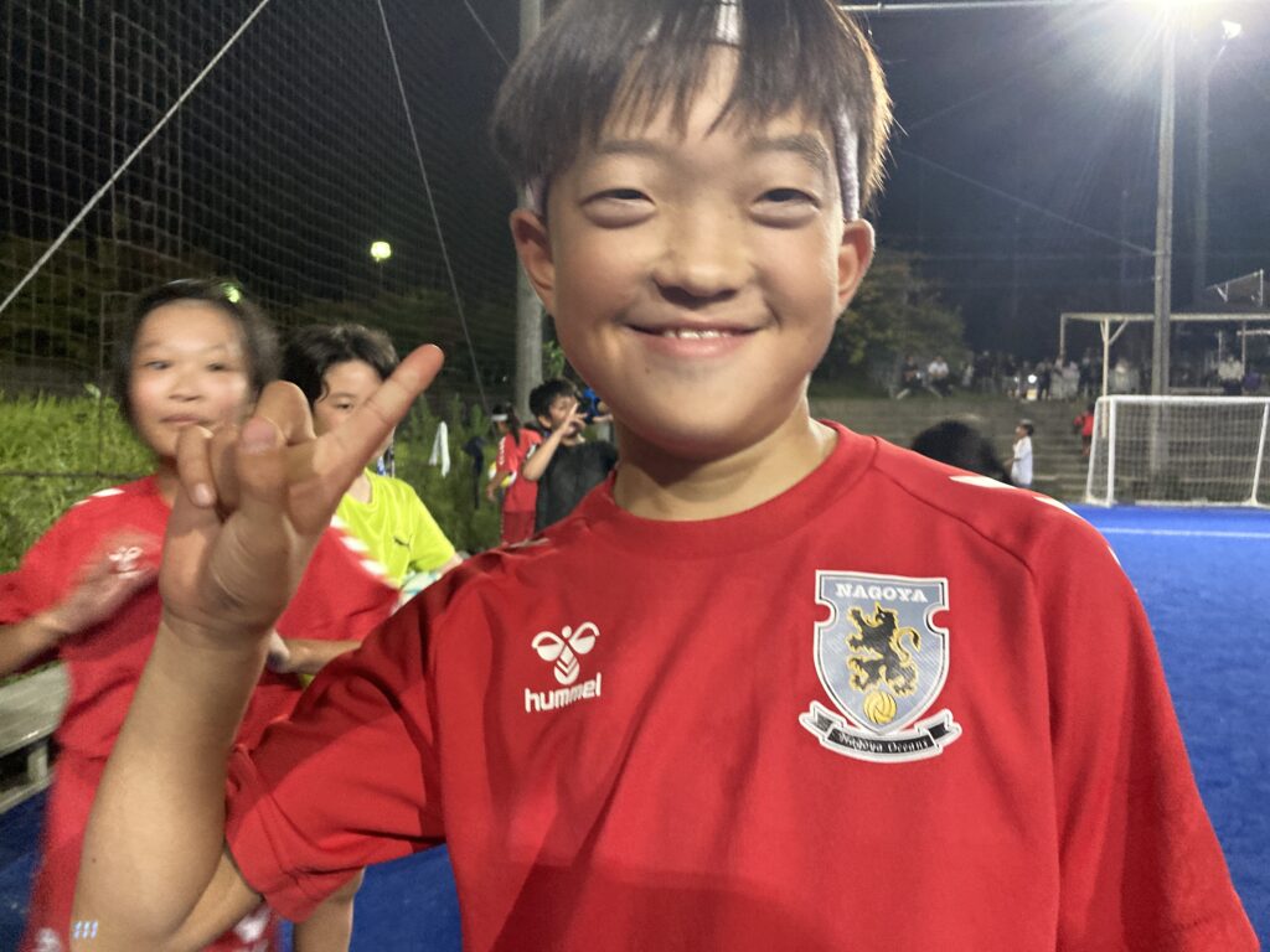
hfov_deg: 63.4
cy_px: 476
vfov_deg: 49.7
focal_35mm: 28
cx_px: 635
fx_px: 1027
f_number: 1.8
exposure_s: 1/30
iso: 400
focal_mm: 3.99
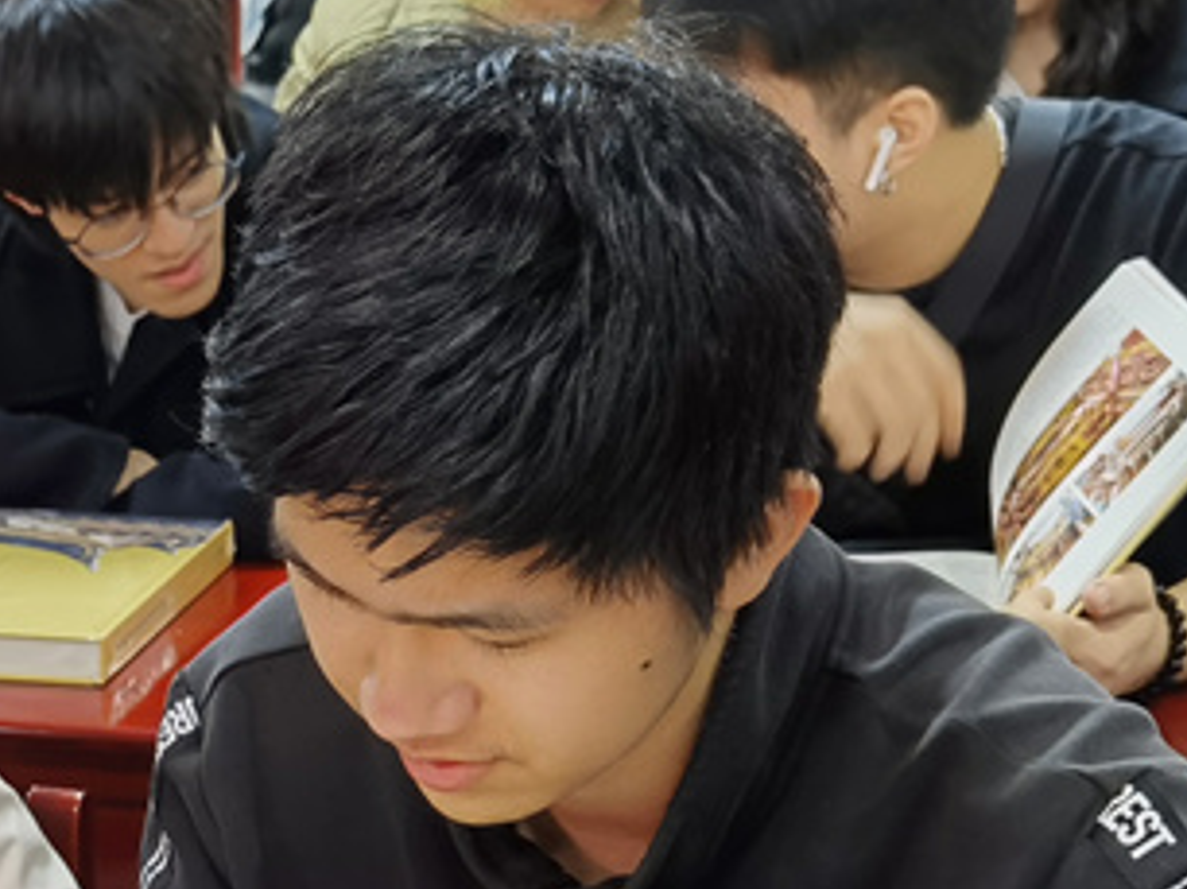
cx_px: -225
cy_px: 842
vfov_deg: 14.3
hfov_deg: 18.3
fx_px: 3495
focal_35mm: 102
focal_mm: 6.71
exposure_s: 1/33.3
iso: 250
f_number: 1.9
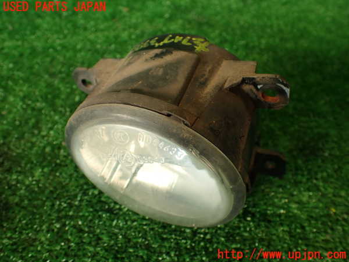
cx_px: 174
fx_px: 302
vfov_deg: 46.8
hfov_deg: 60.0
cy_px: 131
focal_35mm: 30
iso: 125
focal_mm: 5.4
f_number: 2.3
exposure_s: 1/60
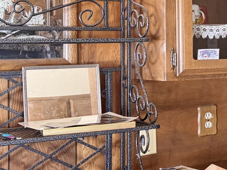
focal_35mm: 85
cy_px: 32
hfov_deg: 21.5
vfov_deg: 17.2
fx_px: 557
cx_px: 264
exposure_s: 1/60
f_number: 1.78
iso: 250
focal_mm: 6.76
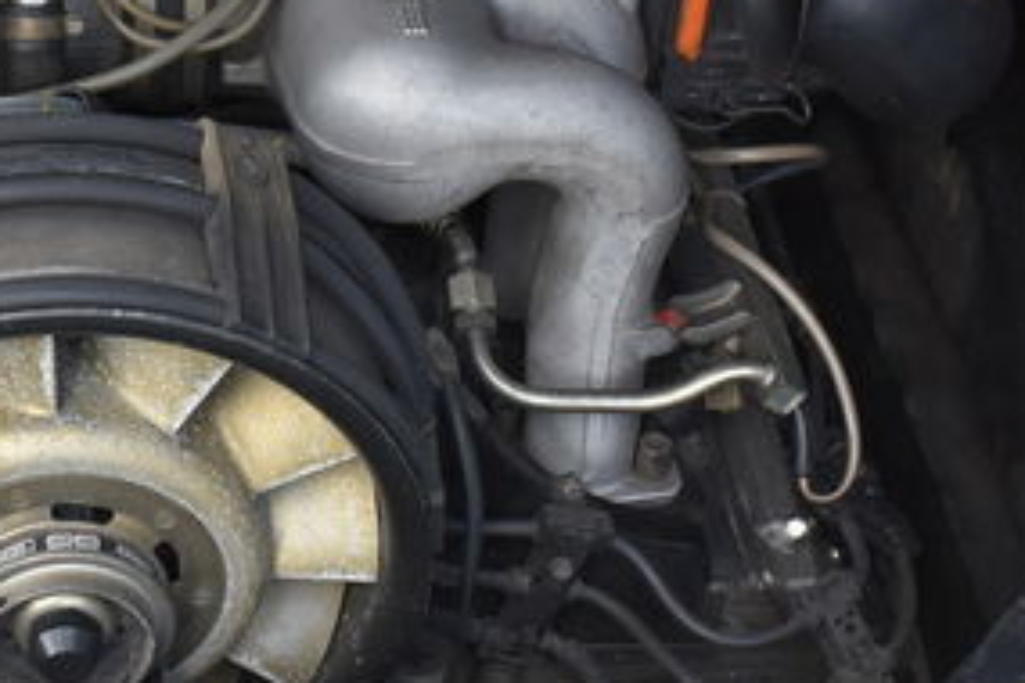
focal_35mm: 117
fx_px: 3341
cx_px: 40
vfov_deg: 11.7
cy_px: 271
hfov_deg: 17.1
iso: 800
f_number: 8
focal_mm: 29
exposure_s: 1/250
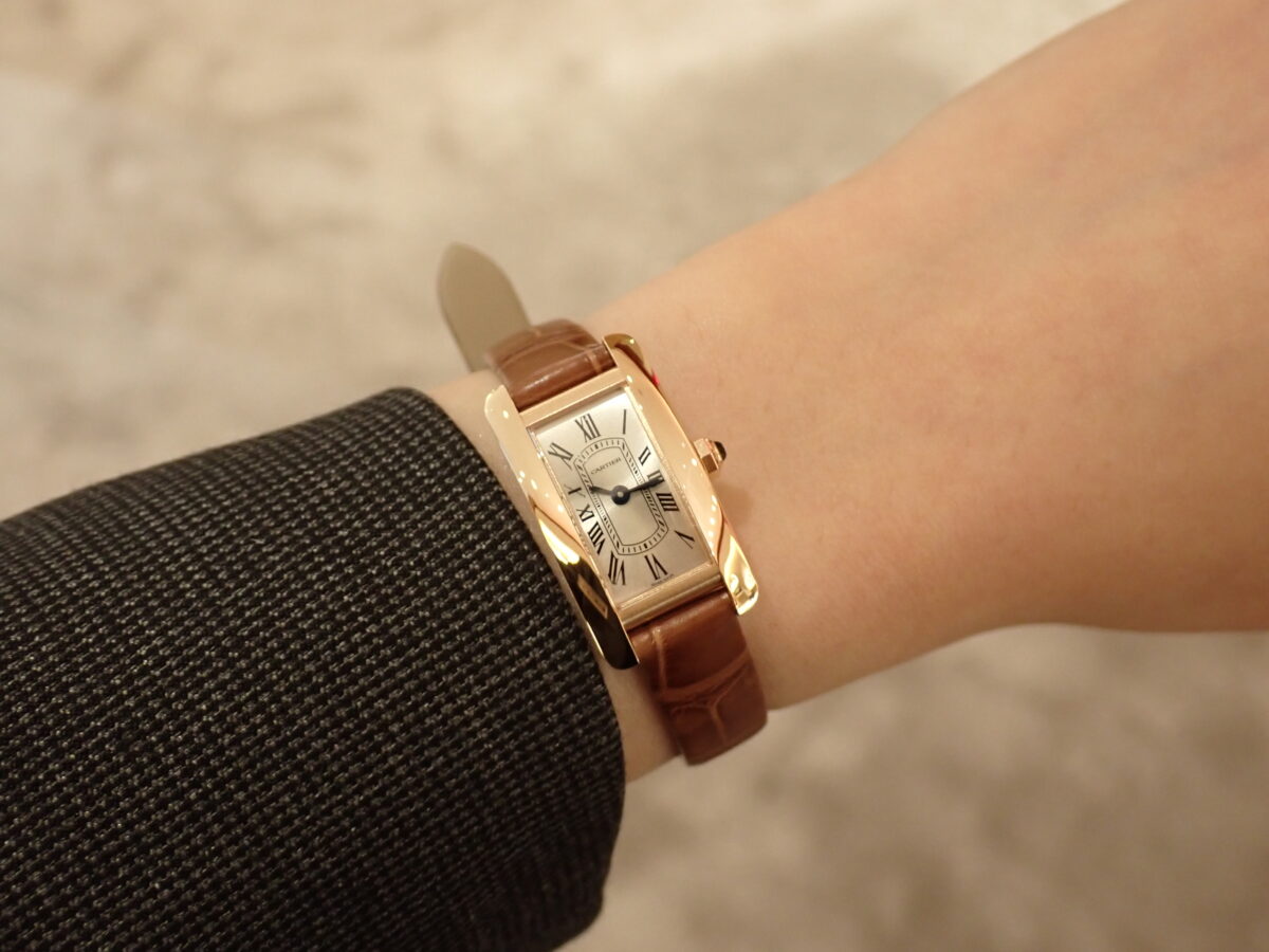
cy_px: 476
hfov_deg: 38.2
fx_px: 1833
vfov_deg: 29.1
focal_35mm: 50
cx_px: 634
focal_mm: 9.01
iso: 400
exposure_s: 1/50
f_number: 3.2
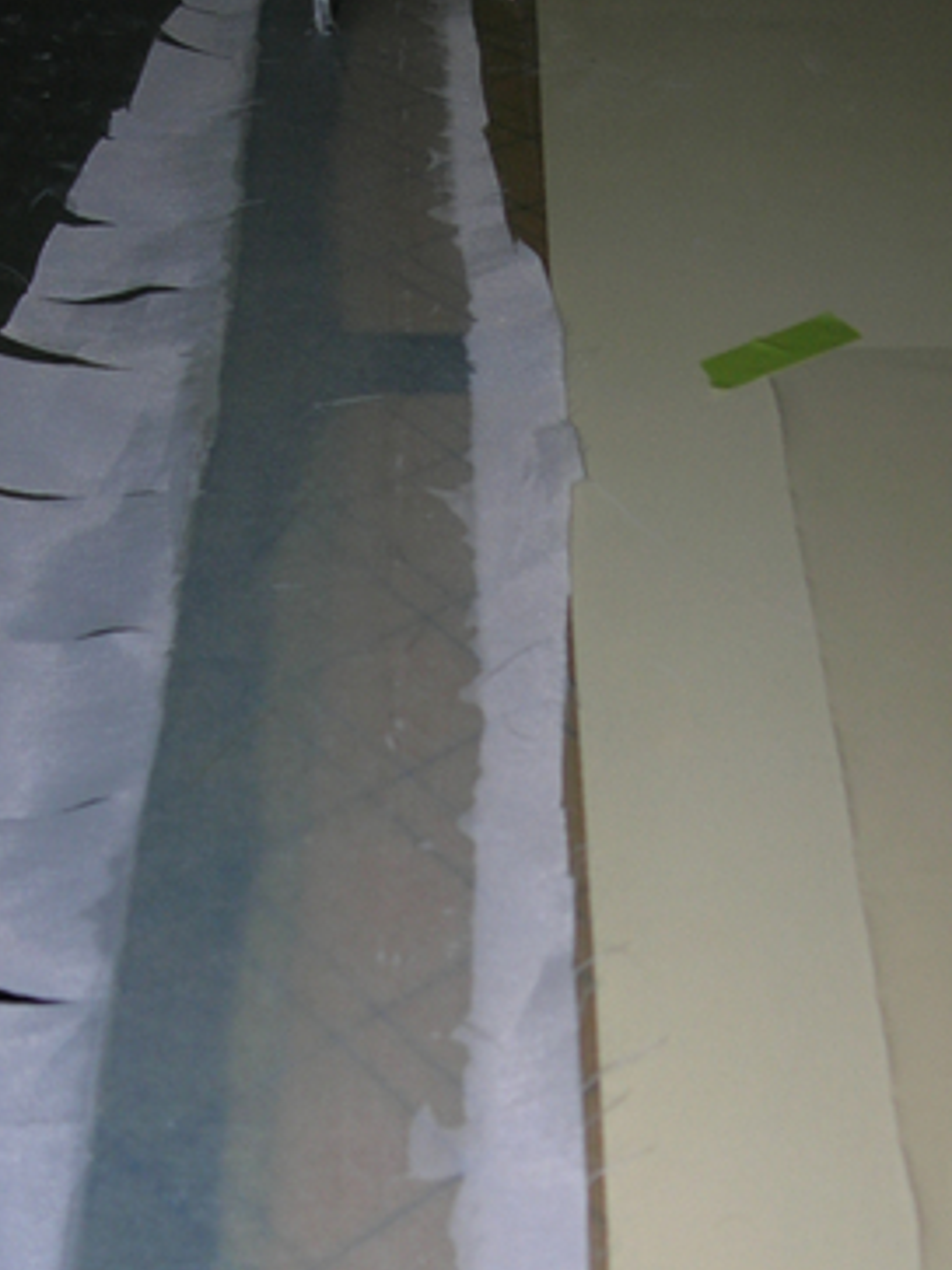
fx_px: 2458
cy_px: 896
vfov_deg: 28.7
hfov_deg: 21.9
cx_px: 396
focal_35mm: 67
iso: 64
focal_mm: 7.8
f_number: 2.8
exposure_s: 1/60.1
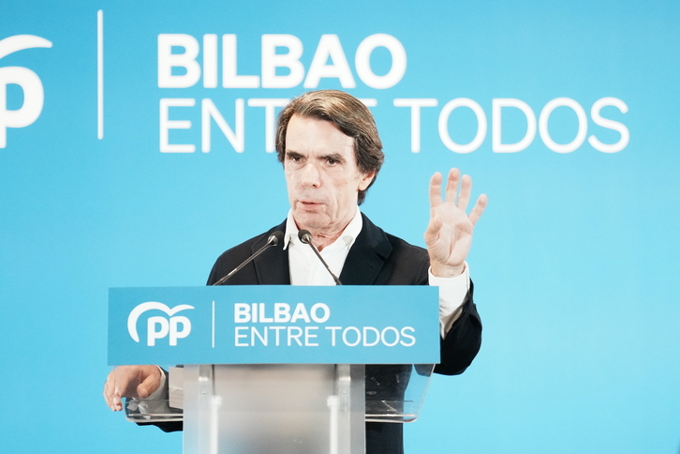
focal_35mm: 273
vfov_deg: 5.0
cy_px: 227
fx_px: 5156
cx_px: 340
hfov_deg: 7.5
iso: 3200
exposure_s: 1/500
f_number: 2.8
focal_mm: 182
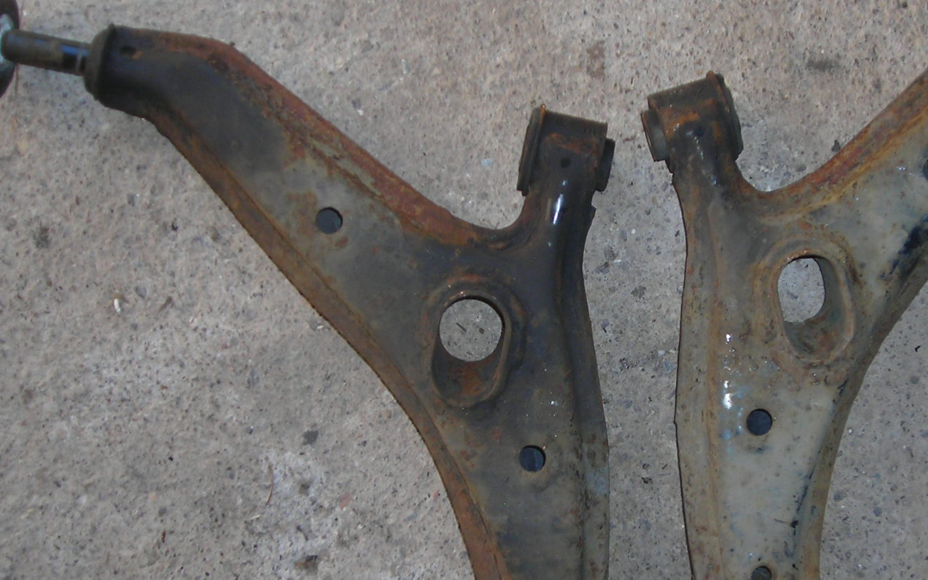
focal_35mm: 63
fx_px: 1593
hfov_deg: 32.3
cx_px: 598
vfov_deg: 20.6
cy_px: 340
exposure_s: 1/60.1
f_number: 3.2
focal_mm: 6.3
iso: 50
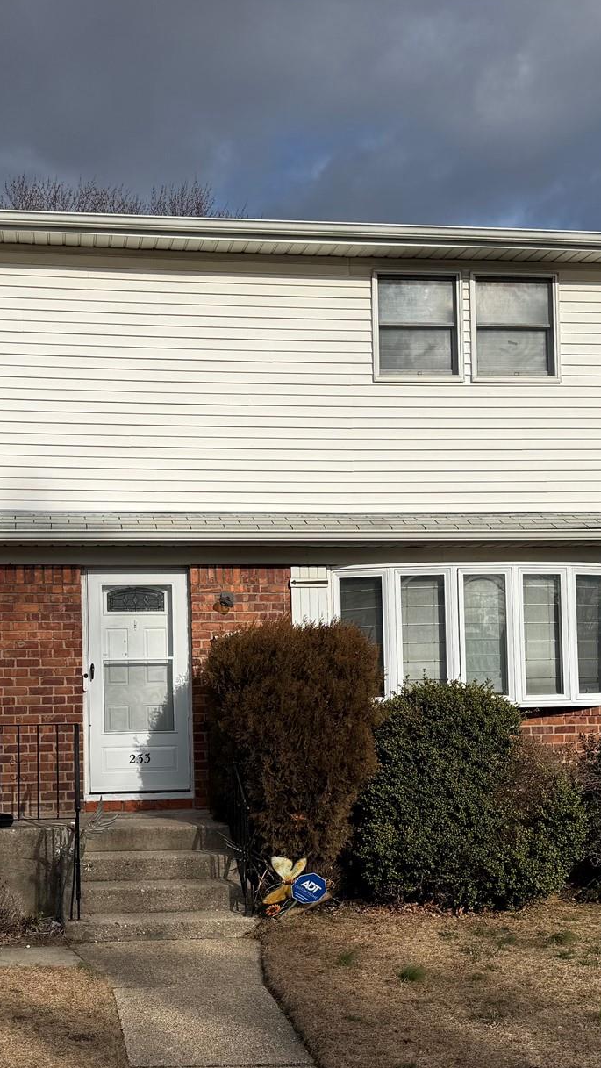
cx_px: 234
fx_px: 1246
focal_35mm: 44
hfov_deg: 27.0
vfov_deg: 46.0
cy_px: 665
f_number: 1.78
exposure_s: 1/9091
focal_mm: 6.76
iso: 80
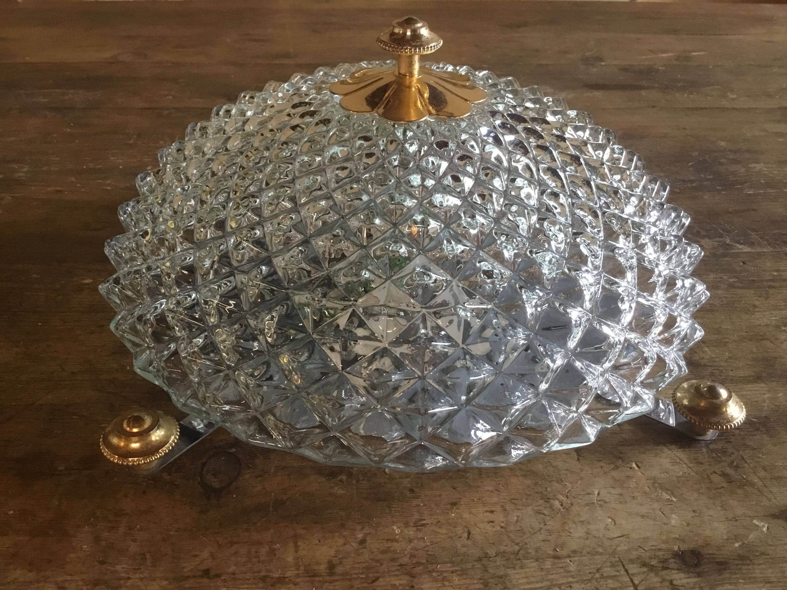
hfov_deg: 58.4
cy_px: 295
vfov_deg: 45.4
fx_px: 705
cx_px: 394
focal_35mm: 31
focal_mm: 3.3
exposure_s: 1/33
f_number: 2.4
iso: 250
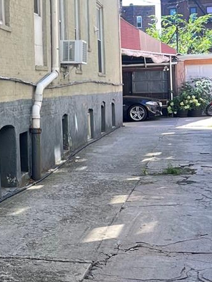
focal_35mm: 89
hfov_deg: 15.8
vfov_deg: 21.9
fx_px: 726
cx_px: -59
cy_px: 85
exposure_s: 1/250
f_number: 1.5
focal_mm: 5.7
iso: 50
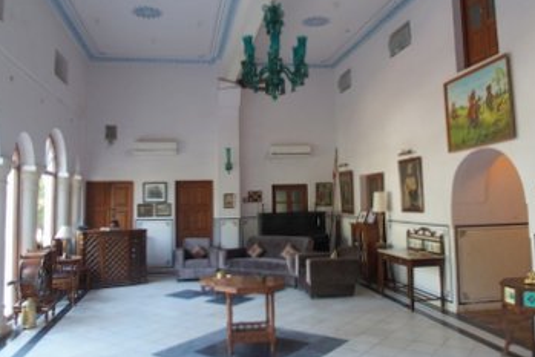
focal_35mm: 30
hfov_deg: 61.9
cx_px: 265
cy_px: 153
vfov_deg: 43.5
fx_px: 446
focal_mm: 6
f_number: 2.8
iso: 200
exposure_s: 1/40
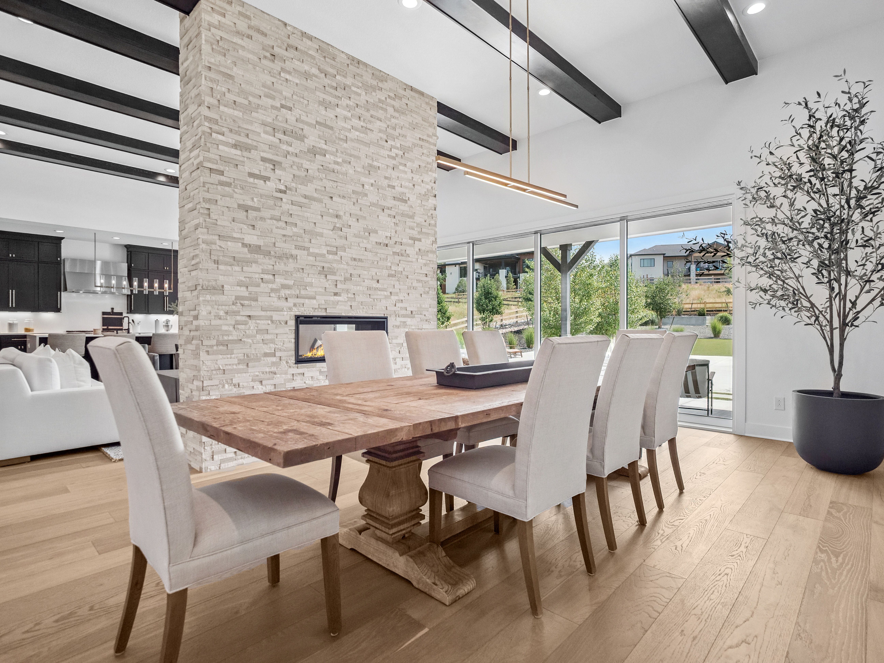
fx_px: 460
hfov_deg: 87.8
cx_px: 442
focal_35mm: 18
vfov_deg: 71.6
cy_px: 332
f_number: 3.5
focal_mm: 9
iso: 400
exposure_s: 1/400
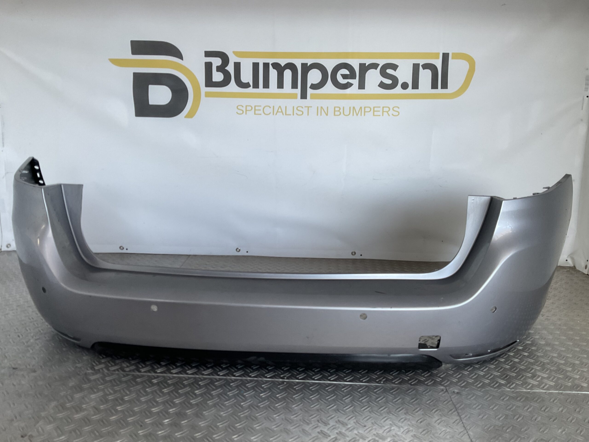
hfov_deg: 61.7
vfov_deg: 48.2
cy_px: 221
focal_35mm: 29
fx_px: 493
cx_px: 294
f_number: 1.8
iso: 50
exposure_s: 1/120
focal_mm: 3
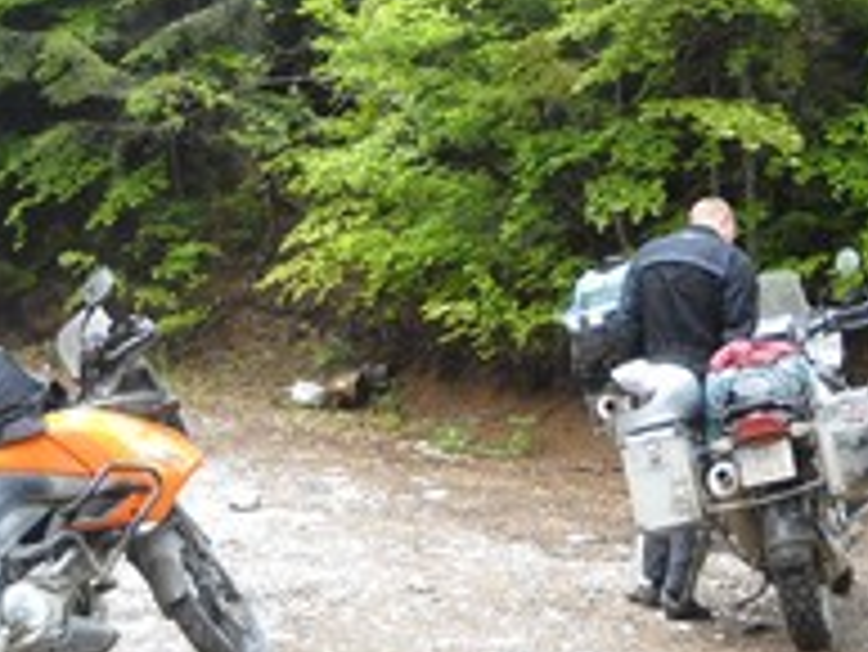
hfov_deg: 23.0
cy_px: 288
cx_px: 351
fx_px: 2133
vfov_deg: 17.4
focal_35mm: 85
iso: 64
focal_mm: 6.72
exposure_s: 1/88
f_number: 3.1
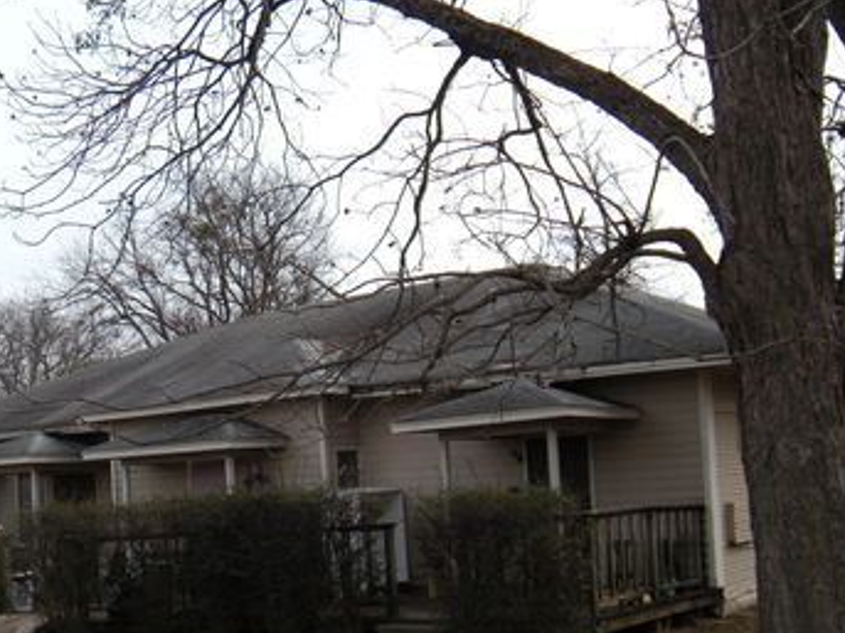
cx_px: 325
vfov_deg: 28.4
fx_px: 1245
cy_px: 410
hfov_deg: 37.3
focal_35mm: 51
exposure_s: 1/416
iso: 64
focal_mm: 5.9
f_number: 3.8
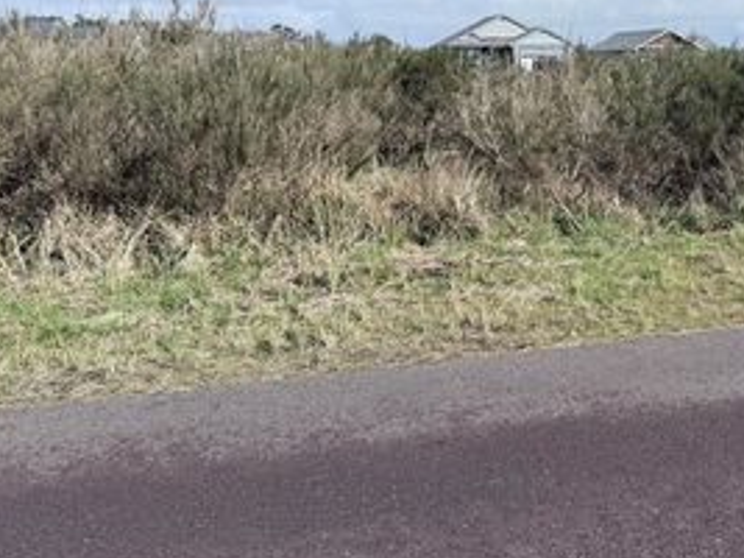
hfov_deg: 39.9
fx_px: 967
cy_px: 202
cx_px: 624
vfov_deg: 32.0
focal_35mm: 45
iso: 80
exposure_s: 1/5714
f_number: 1.78
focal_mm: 6.76
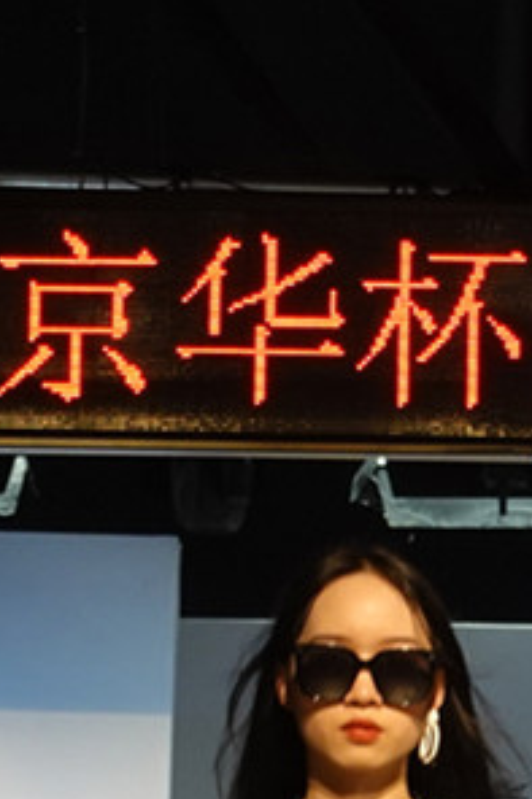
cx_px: 632
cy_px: 1072
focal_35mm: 162
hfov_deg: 8.4
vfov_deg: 12.3
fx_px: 3595
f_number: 4
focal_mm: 22
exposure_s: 1/60
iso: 320
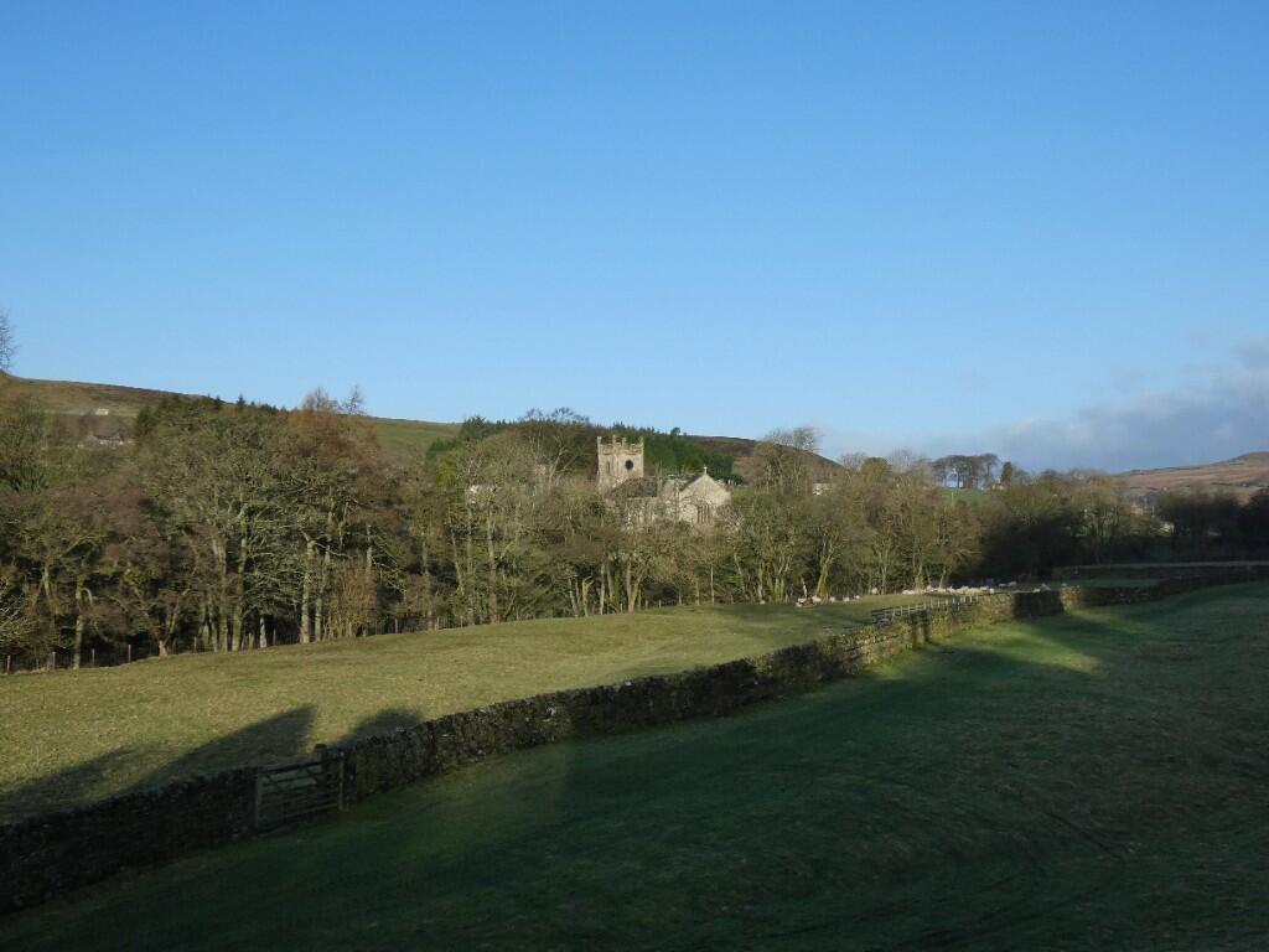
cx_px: 634
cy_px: 476
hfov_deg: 47.9
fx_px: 1430
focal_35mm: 39
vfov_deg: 36.8
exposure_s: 1/640
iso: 80
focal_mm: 7.1
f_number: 3.6
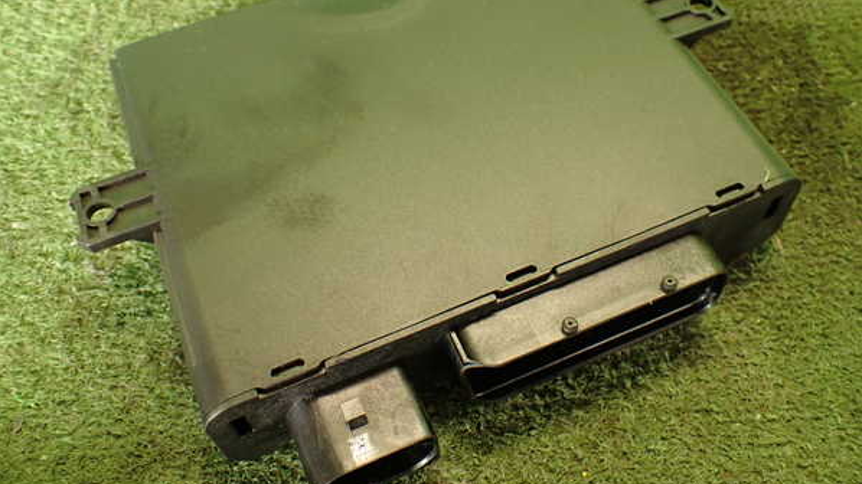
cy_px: 206
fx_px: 800
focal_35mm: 35
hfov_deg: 56.6
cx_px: 431
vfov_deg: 33.6
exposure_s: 1/30
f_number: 2.4
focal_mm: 5.79
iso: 400
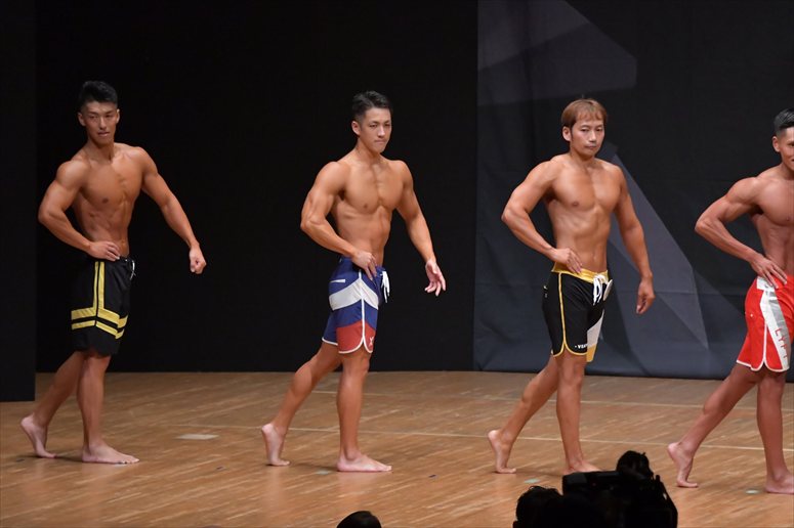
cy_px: 264
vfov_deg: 5.7
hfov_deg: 8.6
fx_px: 5291
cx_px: 397
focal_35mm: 240
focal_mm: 160
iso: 6400
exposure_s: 1/400
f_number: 5.6
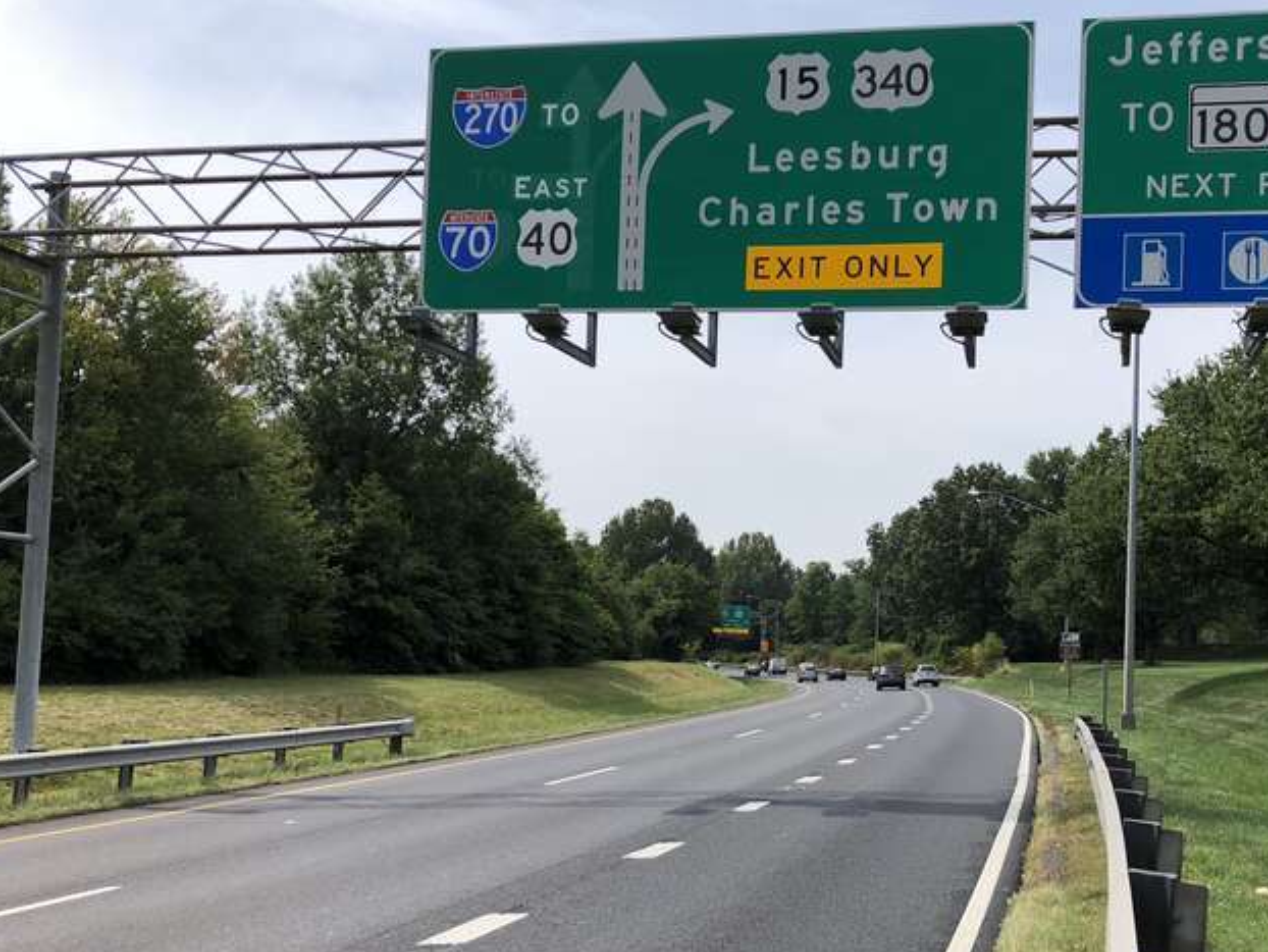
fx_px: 1319
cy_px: 573
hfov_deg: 50.7
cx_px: 805
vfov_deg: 39.5
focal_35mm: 36
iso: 20
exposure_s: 1/1946
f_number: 1.8
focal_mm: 4
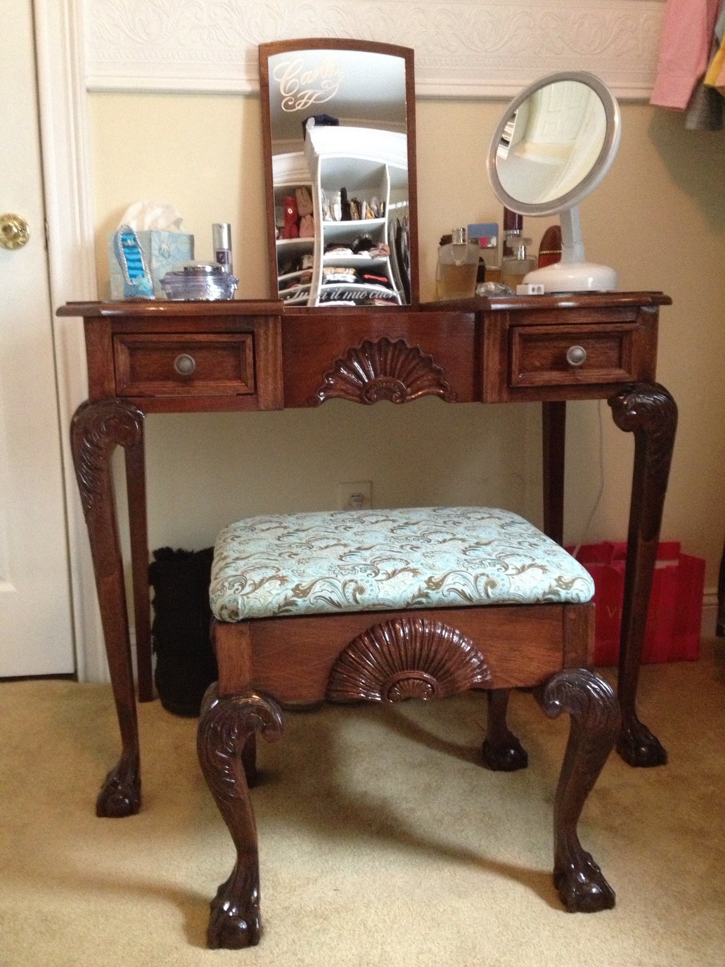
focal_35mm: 35
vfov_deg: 52.6
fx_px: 977
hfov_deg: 40.7
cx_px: 362
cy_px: 484
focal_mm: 4.28
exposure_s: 1/15
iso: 500
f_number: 2.4
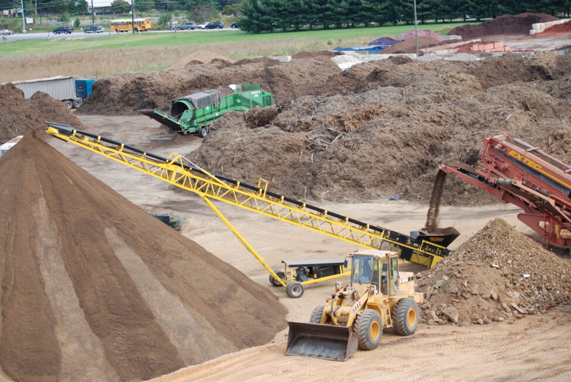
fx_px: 1374
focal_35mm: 87
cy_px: 192
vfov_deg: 15.8
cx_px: 272
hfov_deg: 23.5
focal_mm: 55
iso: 100
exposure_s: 1/160
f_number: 6.3
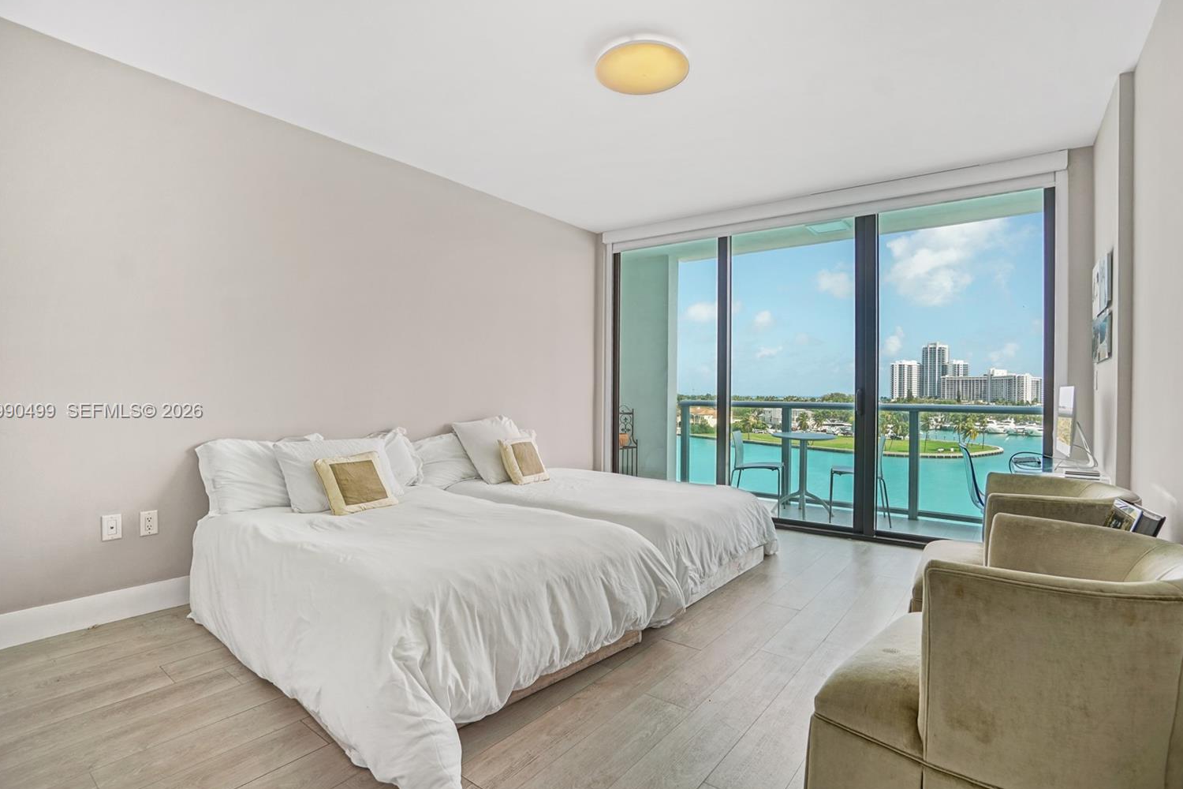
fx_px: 526
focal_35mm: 16
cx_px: 588
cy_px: 412
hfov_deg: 96.7
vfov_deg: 73.7
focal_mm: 10
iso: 125
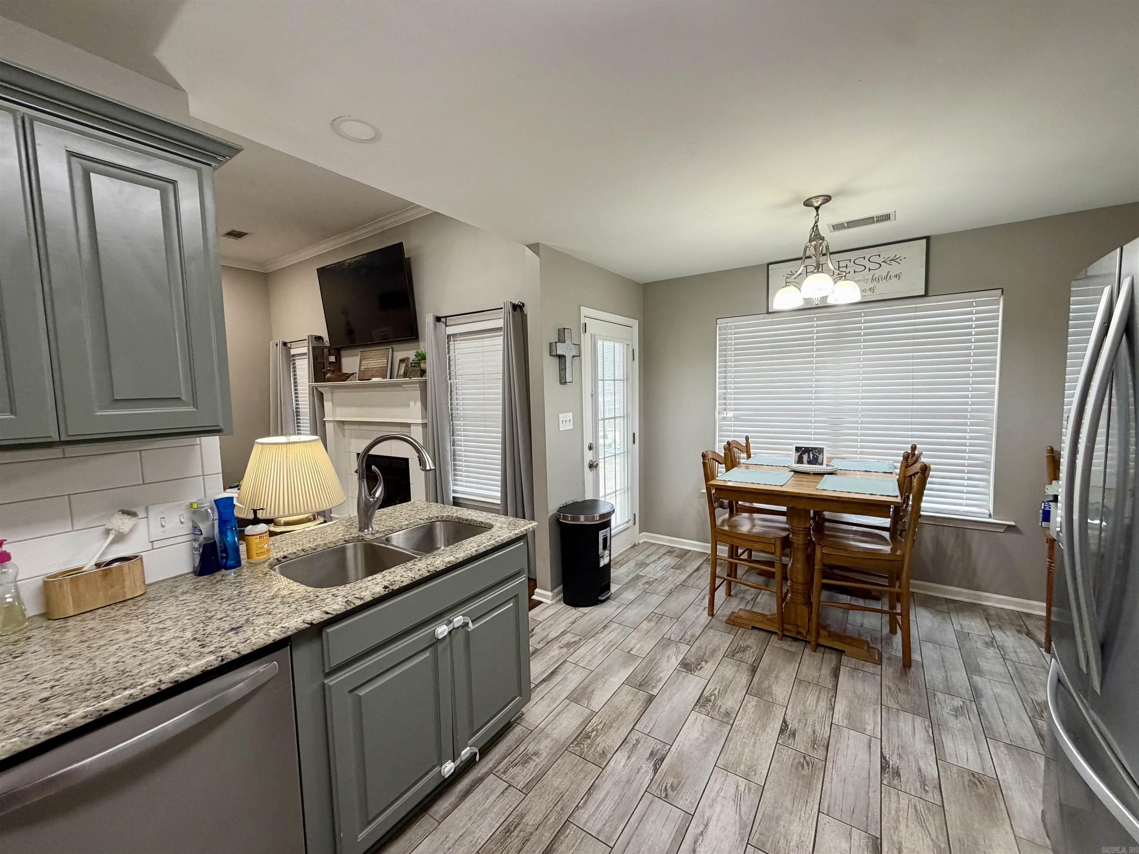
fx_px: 461
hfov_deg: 102.1
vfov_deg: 85.7
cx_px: 570
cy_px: 427
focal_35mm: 14
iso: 200
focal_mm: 2.22
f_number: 2.2
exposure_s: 1/60
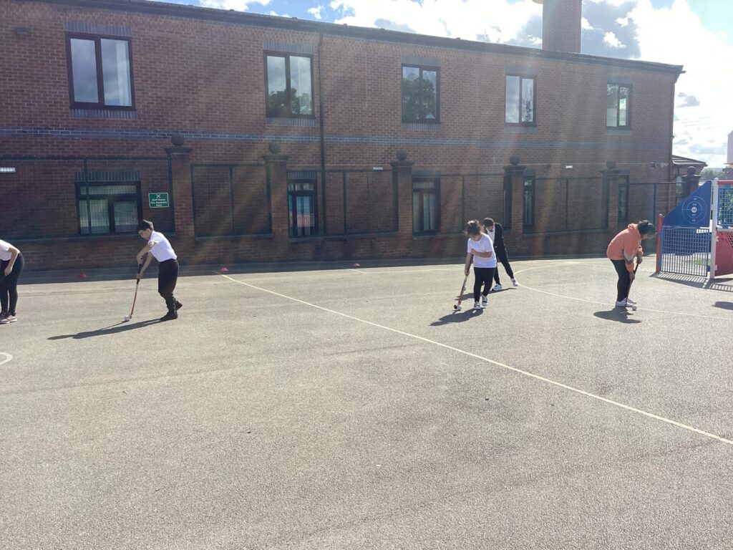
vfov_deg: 45.4
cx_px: 366
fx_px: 656
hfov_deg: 58.4
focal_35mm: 31
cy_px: 275
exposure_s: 1/1018
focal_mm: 3.3
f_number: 2.4
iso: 25
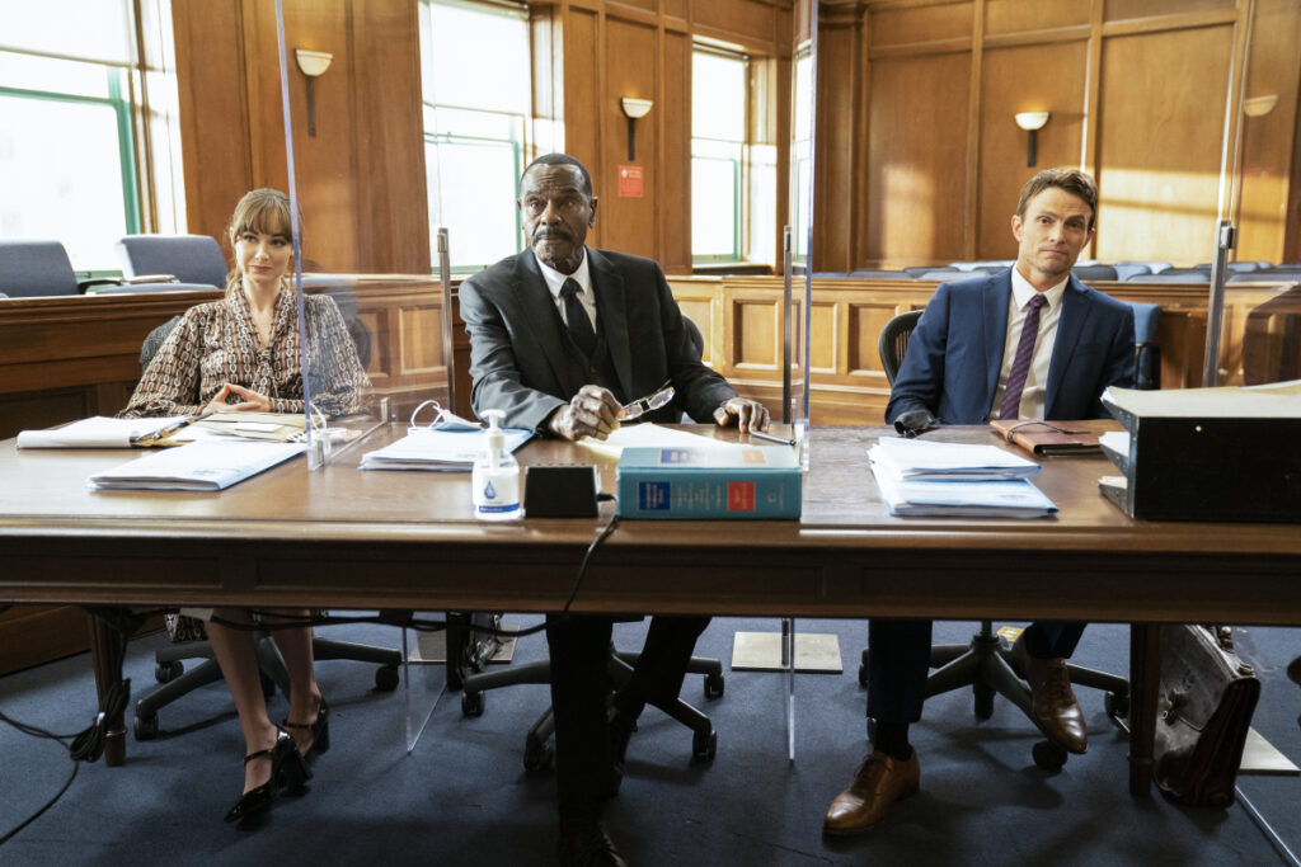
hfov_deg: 55.8
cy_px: 434
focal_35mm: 34
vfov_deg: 38.9
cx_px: 650
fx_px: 1229
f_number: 3.5
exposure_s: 1/100
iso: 5000
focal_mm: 34
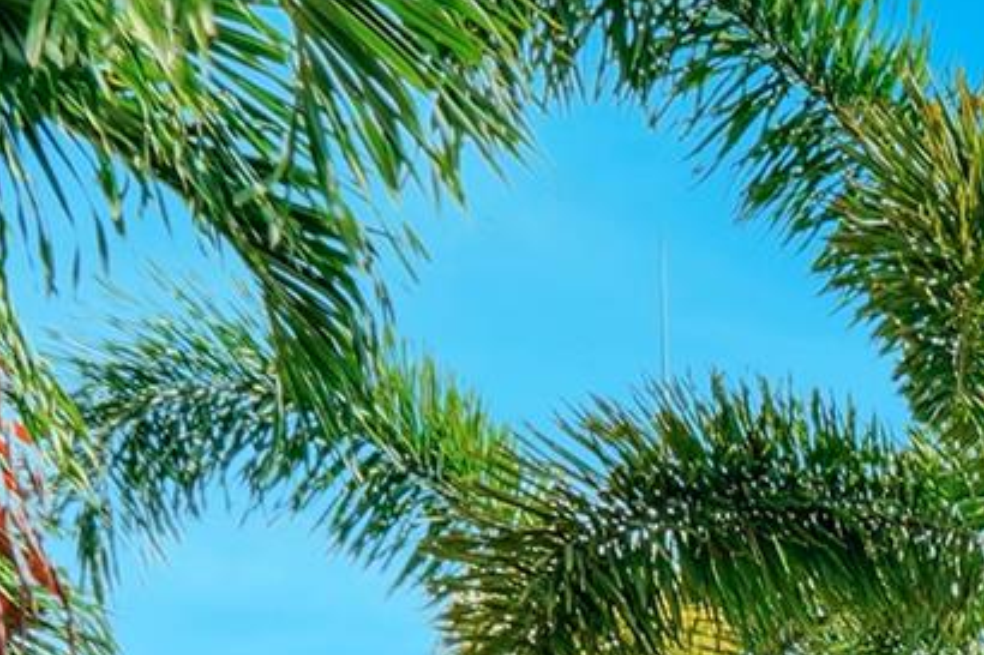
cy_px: 1512
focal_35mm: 60
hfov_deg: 20.5
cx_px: 1862
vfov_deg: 15.1
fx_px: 1639
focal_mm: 12
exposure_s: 1/350
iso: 100
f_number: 13
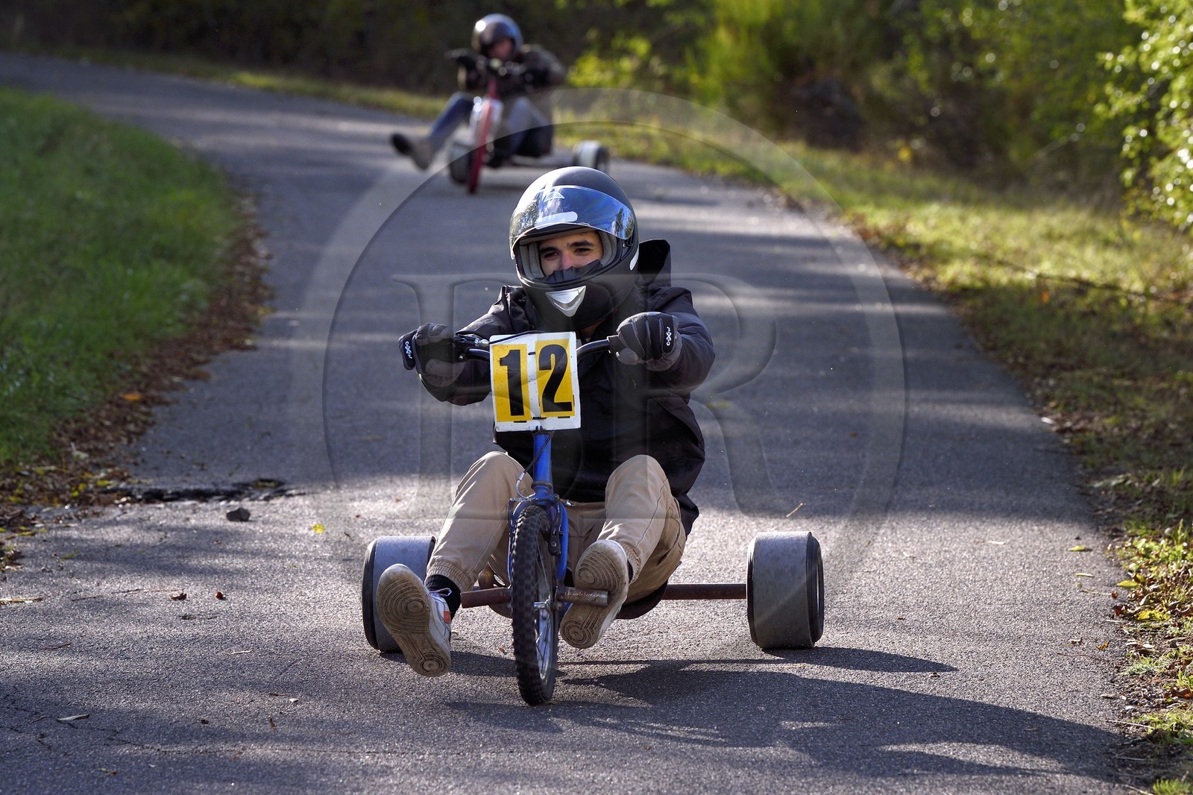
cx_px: 596
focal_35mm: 200
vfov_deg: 6.9
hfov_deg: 10.3
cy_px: 398
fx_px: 6626
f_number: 7.1
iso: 800
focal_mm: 200
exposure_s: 1/1600
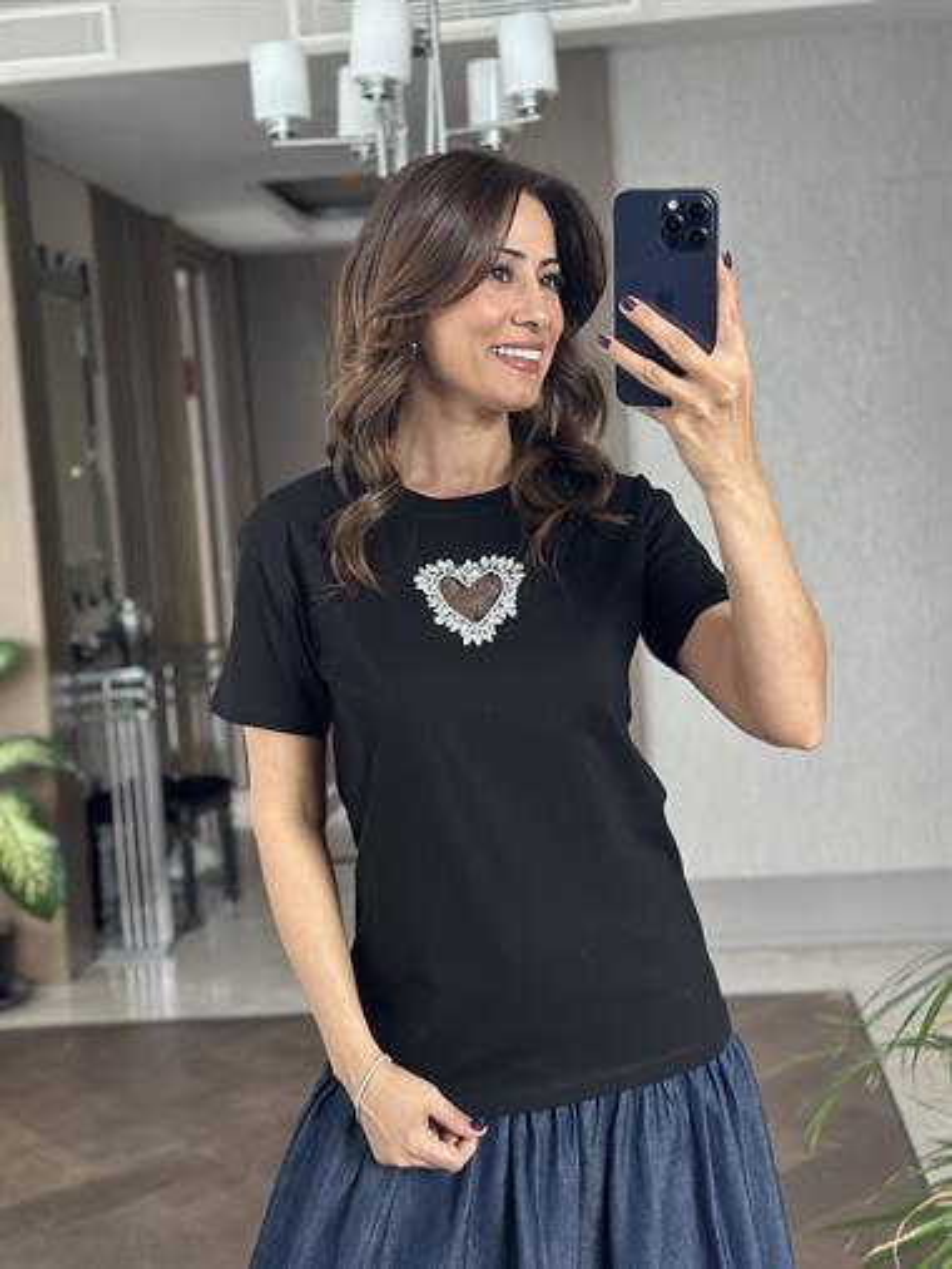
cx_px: 476
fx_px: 1759
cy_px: 634
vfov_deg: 39.6
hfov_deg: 30.3
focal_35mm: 48
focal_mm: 6.86
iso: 250
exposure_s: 1/60
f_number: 1.78
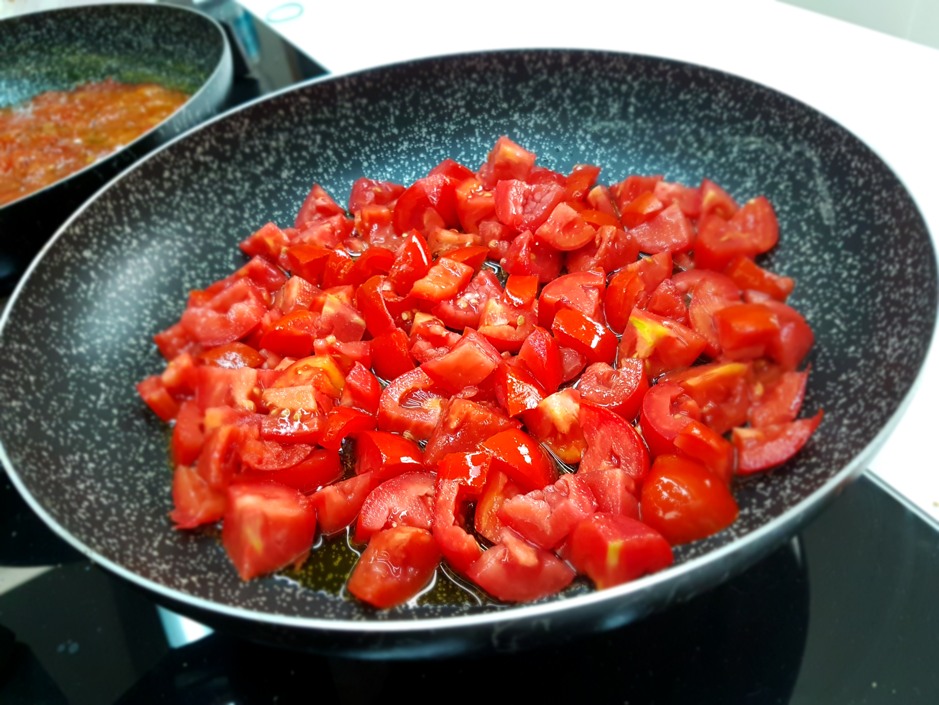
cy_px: 352
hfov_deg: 67.3
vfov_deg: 53.1
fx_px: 705
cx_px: 470
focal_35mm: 26
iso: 200
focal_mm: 4.2
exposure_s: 1/50
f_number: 1.7
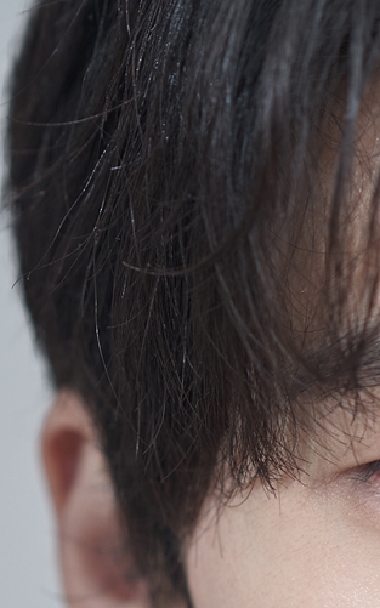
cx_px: 555
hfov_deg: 3.4
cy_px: 951
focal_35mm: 389
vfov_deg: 5.3
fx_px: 6448
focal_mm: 85
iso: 125
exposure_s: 1/125
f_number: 2.2
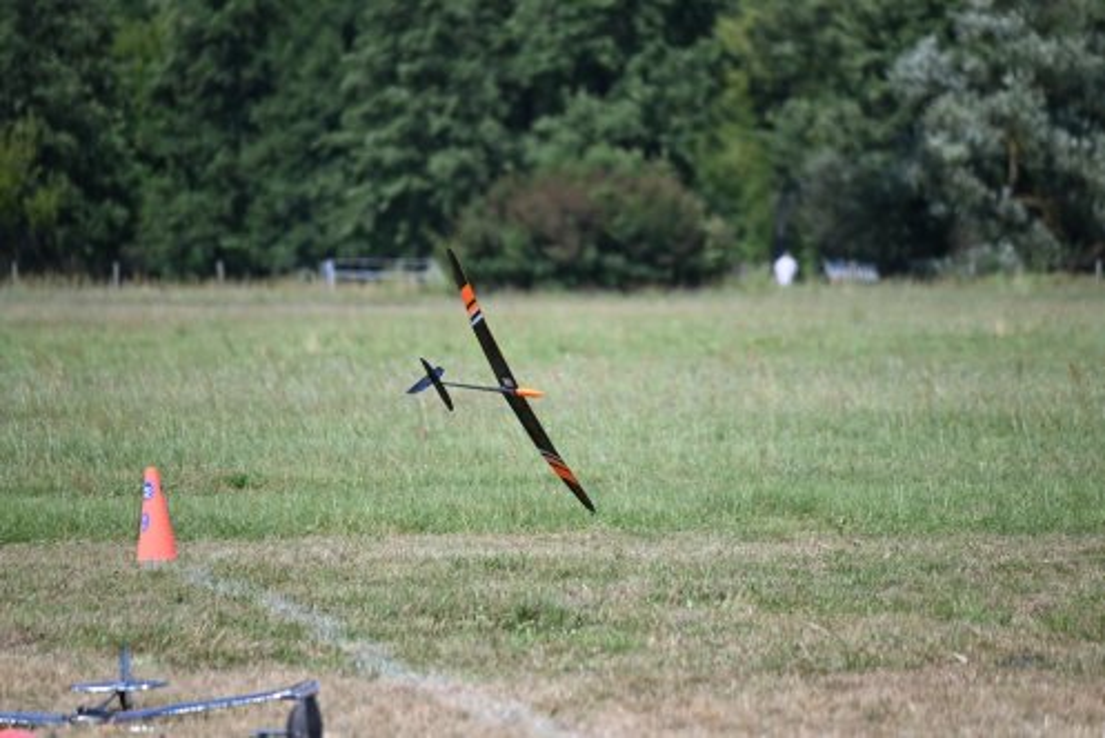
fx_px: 12284
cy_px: 369
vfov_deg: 3.4
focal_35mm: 400
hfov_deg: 5.2
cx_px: 552
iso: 640
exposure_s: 1/2500
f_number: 6.3
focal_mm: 400
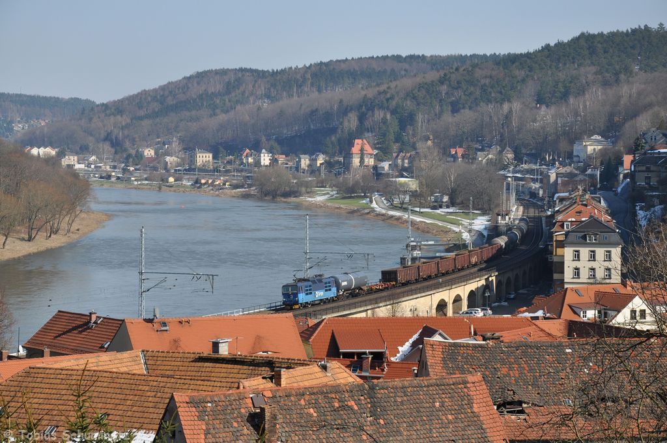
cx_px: 334
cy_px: 222
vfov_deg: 13.8
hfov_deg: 20.6
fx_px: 1832
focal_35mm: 99
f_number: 9
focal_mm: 66
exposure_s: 1/640
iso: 250
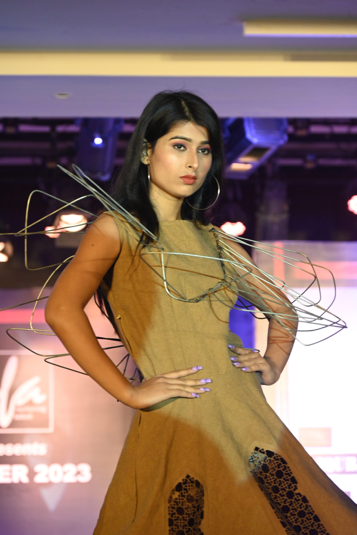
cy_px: 268
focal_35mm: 120
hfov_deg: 11.4
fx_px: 1783
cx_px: 178
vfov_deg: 17.1
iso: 3200
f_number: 6.3
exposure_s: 1/200
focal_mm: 120
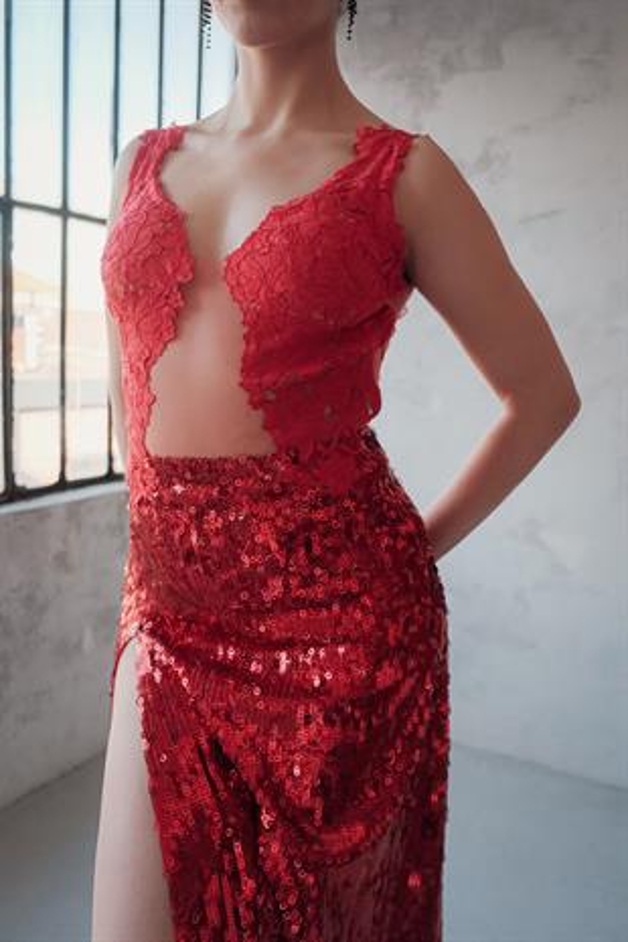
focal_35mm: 29
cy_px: 471
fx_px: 759
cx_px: 314
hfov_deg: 45.0
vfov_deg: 63.7
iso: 1000
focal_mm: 19.6
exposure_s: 1/500
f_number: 2.8
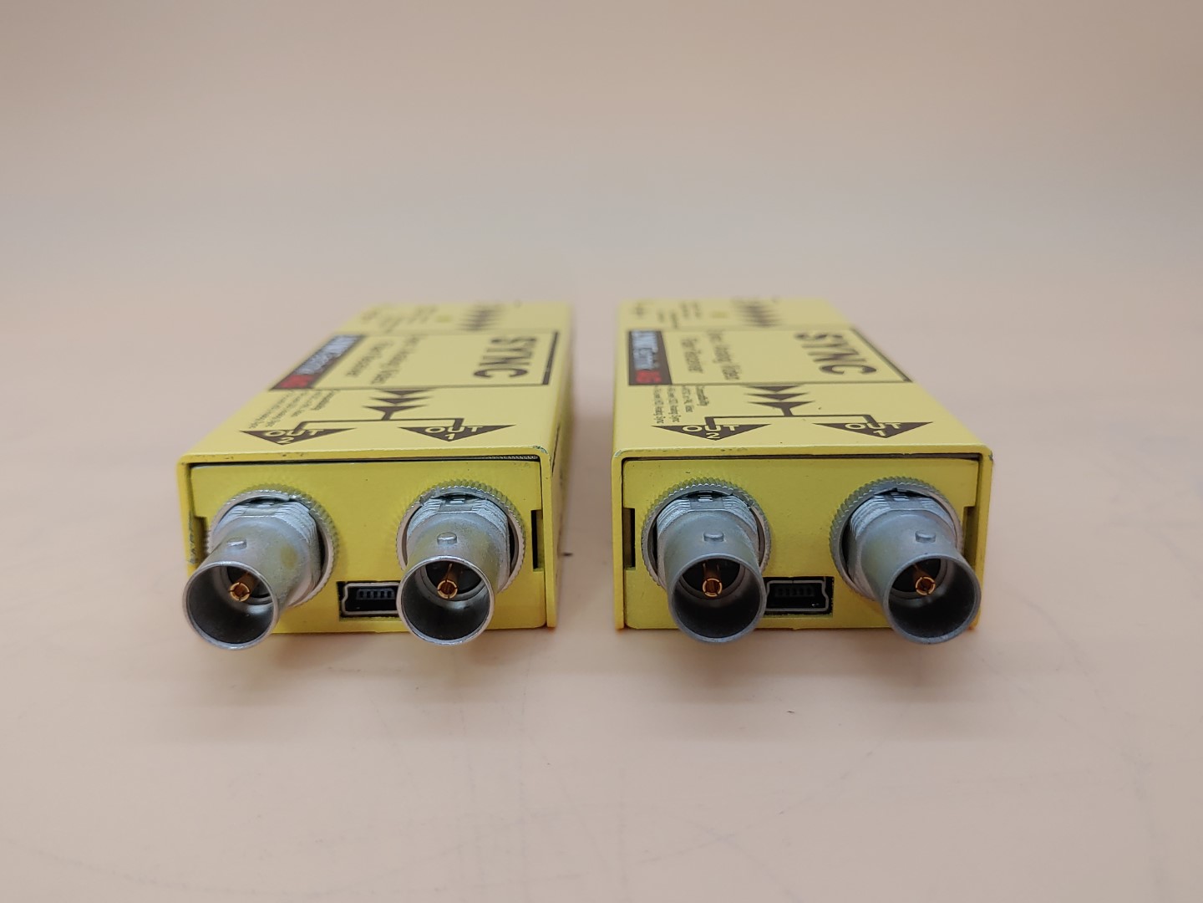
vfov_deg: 45.4
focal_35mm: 31
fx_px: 1077
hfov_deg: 58.4
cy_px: 452
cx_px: 602
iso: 50
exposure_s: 1/60
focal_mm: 4.36
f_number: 1.8
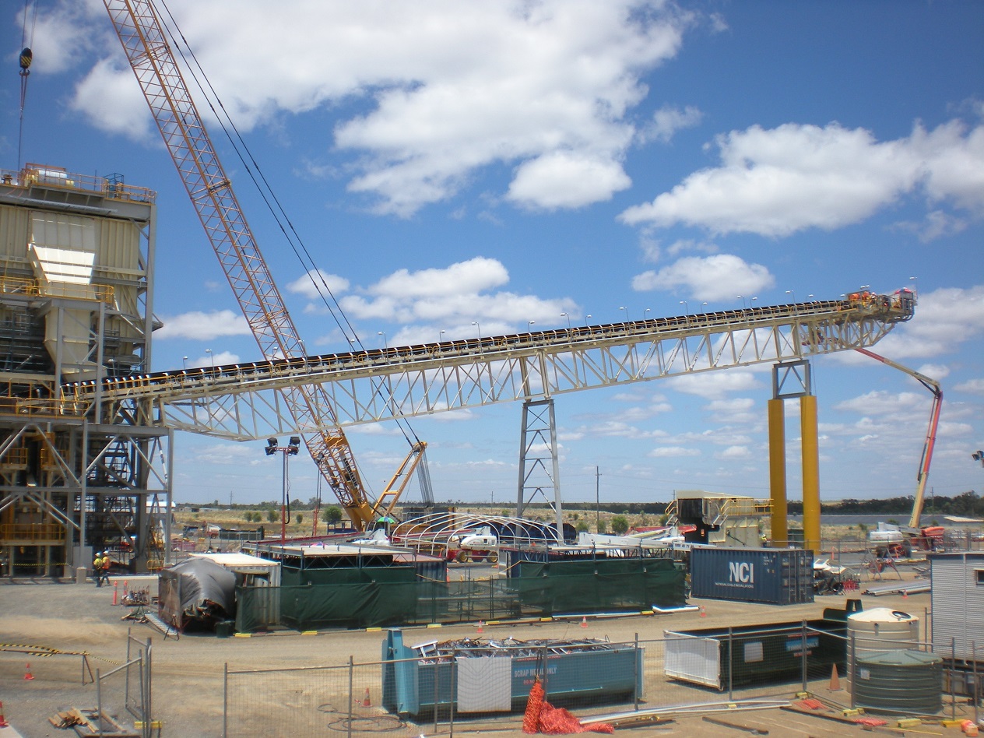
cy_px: 369
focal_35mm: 38
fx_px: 1080
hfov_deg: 49.0
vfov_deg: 37.7
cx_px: 492
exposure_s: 1/675
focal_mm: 6.3
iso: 64
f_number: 4.6
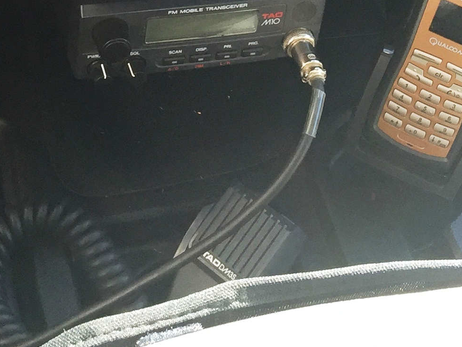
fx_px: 1295
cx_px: 161
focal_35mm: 97
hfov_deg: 20.2
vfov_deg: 13.9
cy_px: -228
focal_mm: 4.15
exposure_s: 1/120
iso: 50
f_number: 2.2
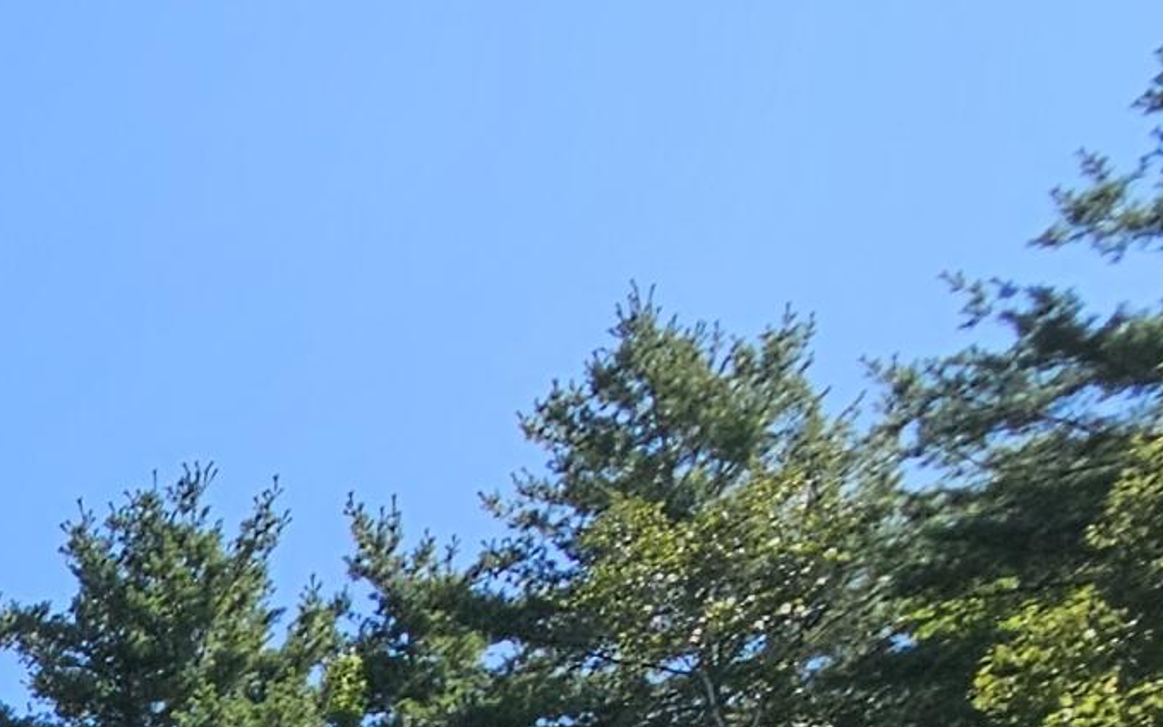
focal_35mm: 61
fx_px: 1934
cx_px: -1319
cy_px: 1804
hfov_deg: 17.8
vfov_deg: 13.9
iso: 50
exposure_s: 1/1751
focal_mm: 2.2
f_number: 2.2
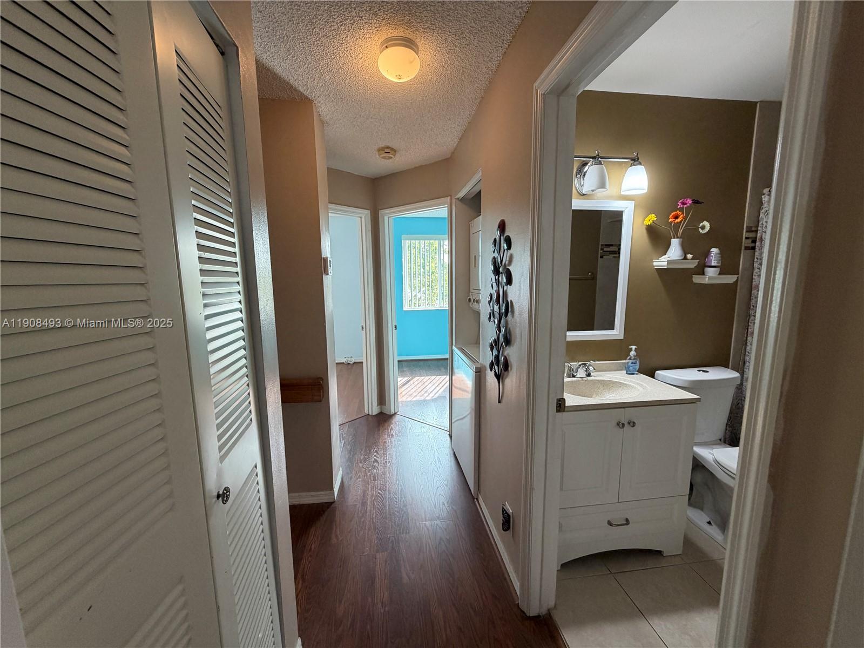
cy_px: 324
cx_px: 432
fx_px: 349
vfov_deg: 85.7
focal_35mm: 14
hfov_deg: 102.1
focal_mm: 2.22
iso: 160
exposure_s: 1/60
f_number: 2.2
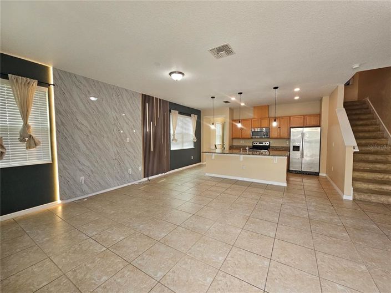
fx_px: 147
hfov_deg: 106.2
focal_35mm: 13
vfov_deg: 89.9
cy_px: 146
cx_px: 196
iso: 100
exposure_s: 1/60
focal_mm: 2.2
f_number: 2.2
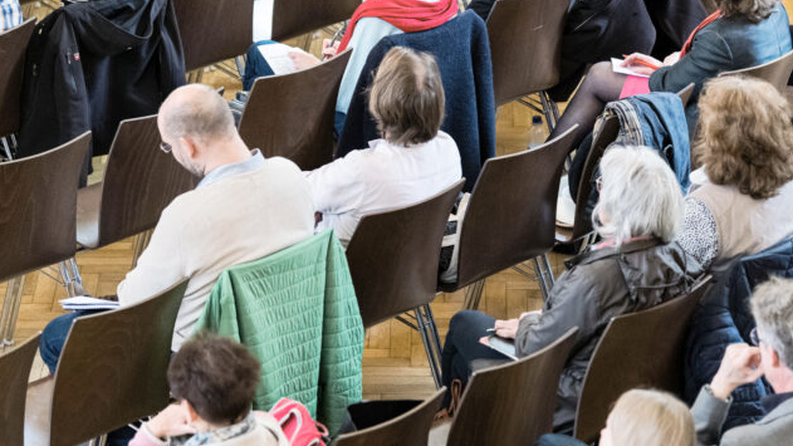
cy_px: 232
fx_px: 3932
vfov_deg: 6.5
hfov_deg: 11.5
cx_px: 584
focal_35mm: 187
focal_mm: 110
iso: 1600
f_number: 2.8
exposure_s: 1/125
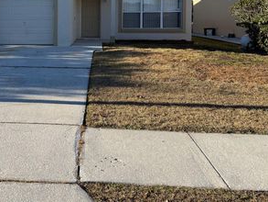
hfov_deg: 44.3
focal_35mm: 41
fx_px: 318
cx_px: 68
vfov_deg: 33.8
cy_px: 33
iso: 100
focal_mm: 6.76
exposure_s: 1/3425
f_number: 1.78
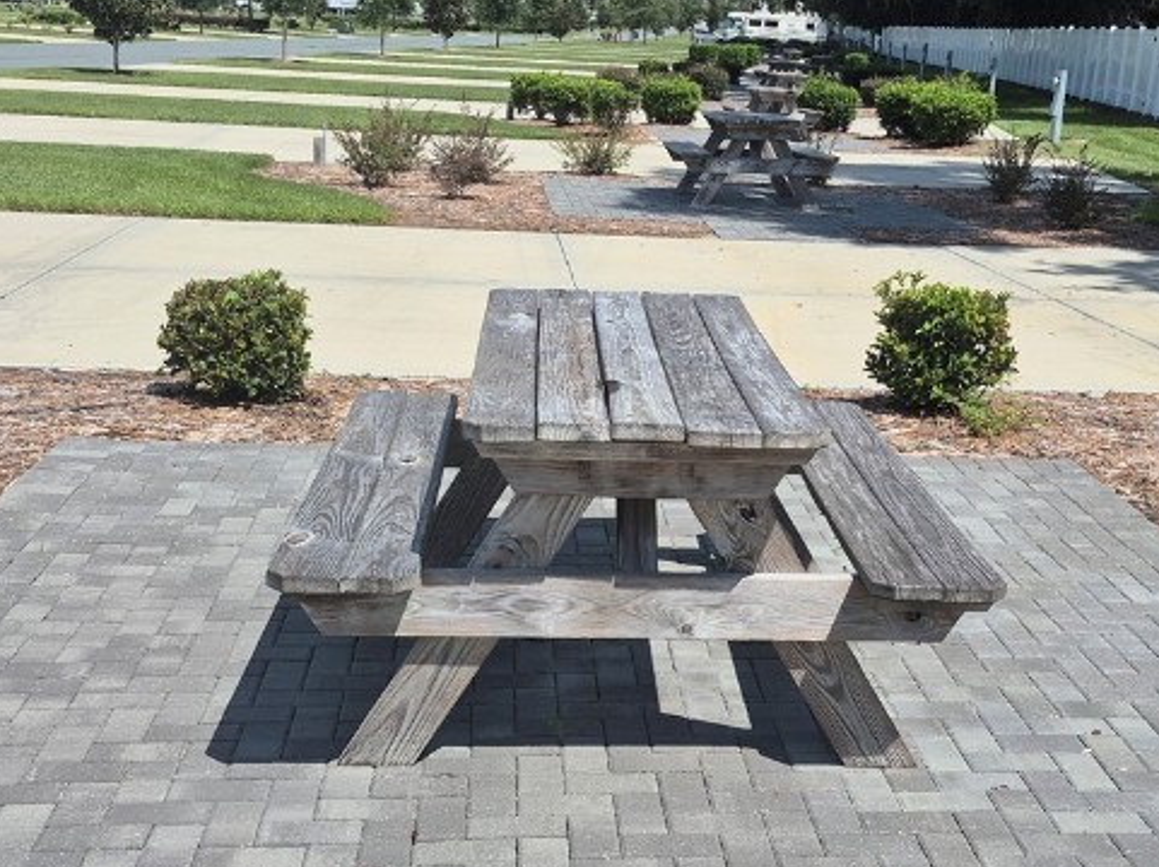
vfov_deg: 29.3
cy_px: 609
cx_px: 675
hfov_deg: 38.8
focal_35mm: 49
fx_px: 1639
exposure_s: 1/2496
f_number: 1.8
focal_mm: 5.4
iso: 25
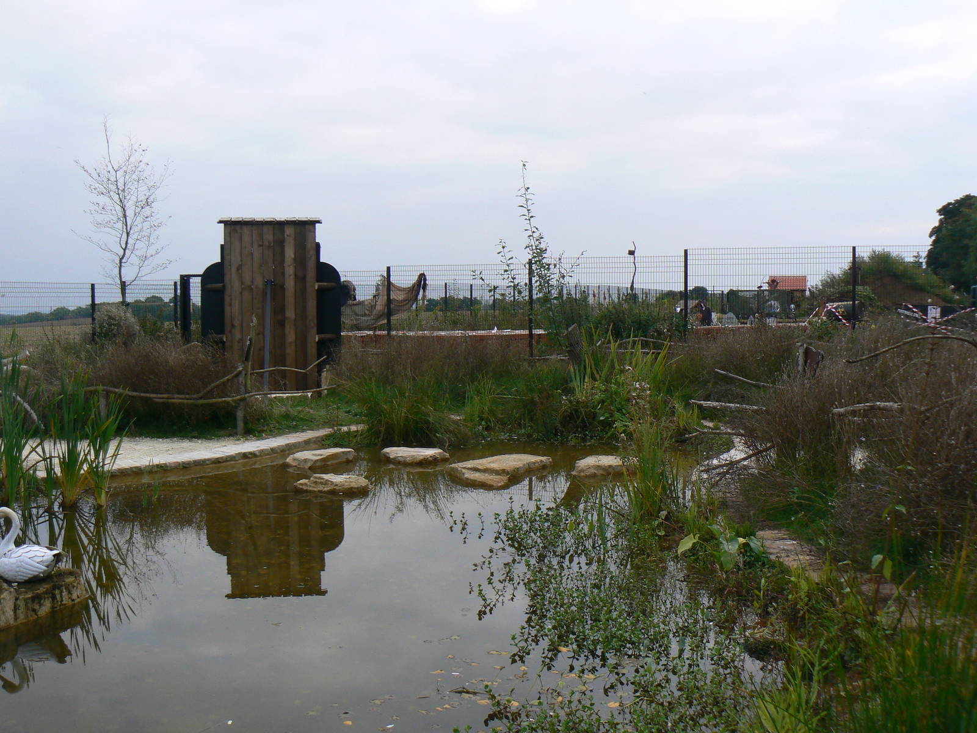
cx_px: 488
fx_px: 1016
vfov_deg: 39.7
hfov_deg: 51.4
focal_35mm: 36
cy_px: 366
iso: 80
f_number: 5.6
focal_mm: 6
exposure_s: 1/200
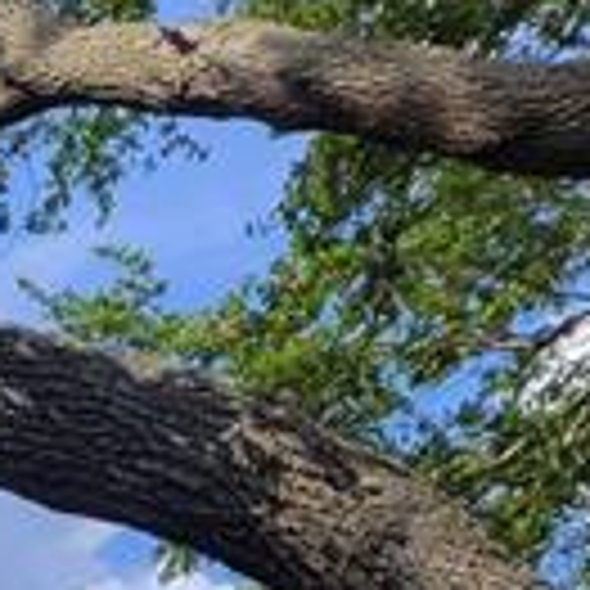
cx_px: -1067
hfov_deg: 8.5
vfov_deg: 8.5
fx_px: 3452
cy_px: 1648
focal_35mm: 179
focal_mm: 5.4
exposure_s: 1/1677
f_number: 1.8
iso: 40
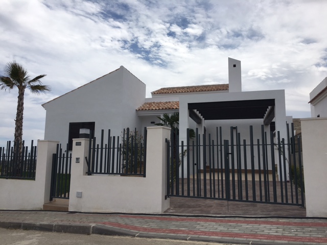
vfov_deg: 48.2
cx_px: 164
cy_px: 122
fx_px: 274
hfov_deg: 61.7
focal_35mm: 29
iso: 25
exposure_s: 1/3205
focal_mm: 4.15
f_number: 2.2
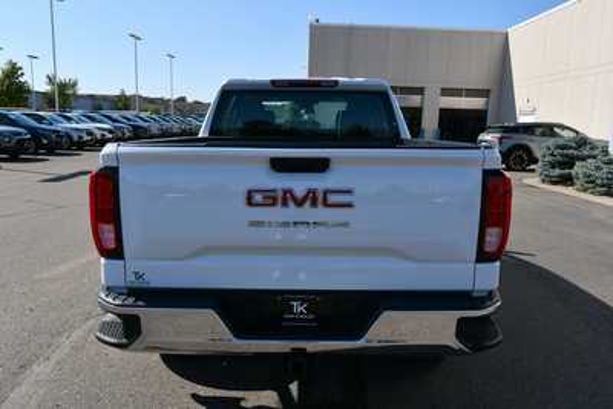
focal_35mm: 30
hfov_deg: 61.9
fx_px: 511
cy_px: 204
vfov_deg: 43.6
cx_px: 306
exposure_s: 1/320
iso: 100
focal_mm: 20
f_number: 9
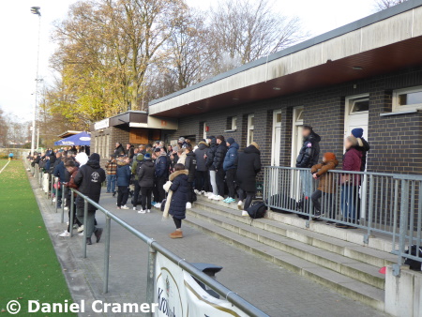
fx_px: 537
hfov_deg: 42.9
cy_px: 158
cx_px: 211
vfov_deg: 32.9
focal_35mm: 44
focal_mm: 7.8
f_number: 3.9
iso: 80
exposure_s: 1/80
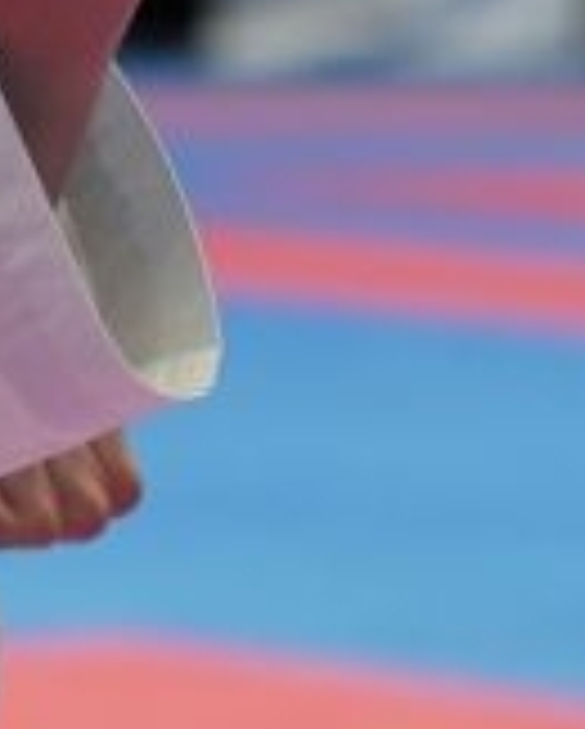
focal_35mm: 514
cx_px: -22
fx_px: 11103
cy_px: 734
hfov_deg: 3.0
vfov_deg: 3.8
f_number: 2.8
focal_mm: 74
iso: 800
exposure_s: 1/500
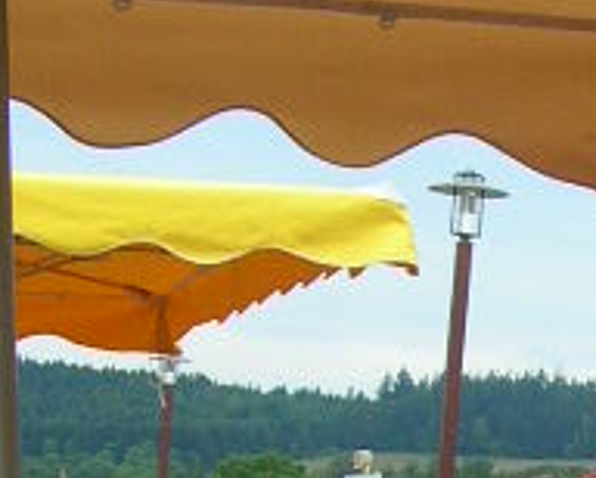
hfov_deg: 10.4
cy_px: 990
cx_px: 717
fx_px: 3214
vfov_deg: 8.1
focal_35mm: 182
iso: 50
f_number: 2.8
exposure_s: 1/105
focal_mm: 5.8
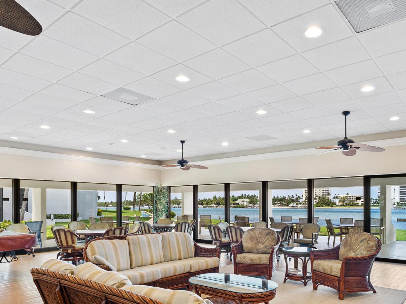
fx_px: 310
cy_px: 202
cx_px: 250
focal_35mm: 26
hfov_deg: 65.6
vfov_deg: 51.4
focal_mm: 16.9
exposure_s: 1/3
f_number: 9
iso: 400
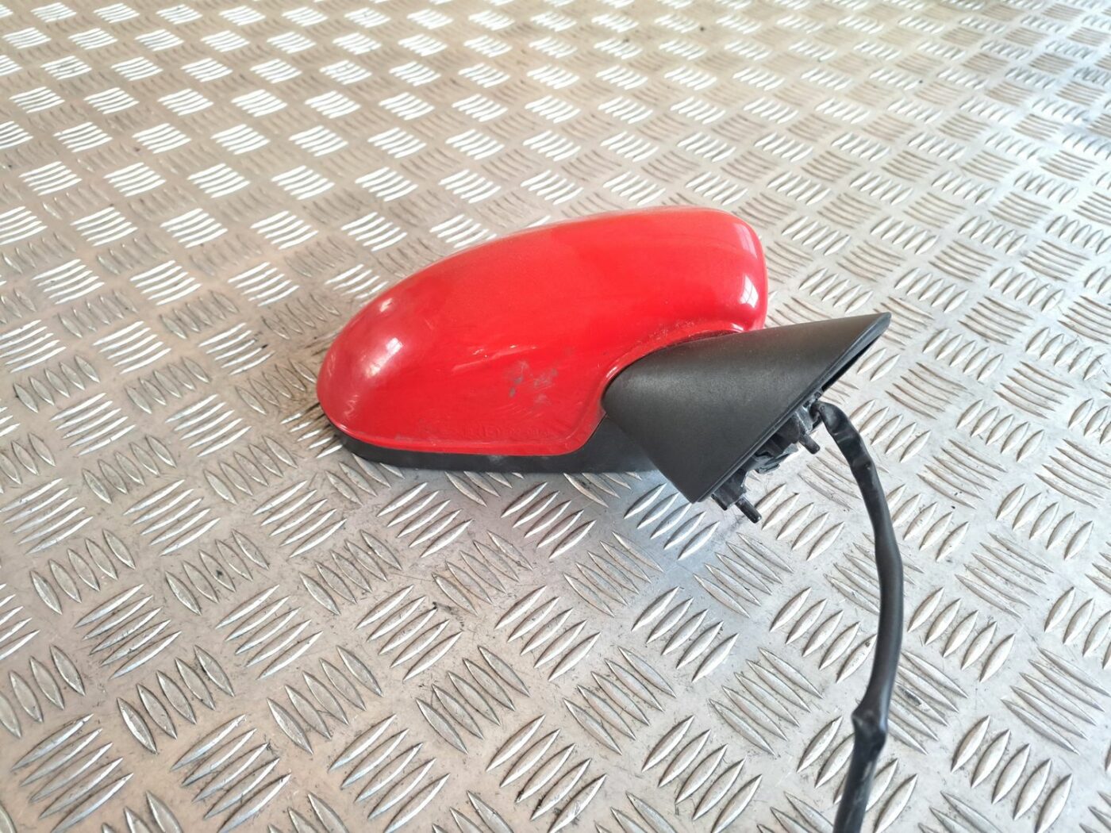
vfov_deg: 56.8
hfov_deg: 71.6
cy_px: 416
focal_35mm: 24
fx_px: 770
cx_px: 556
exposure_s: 1/120
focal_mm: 5.23
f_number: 1.8
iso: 160
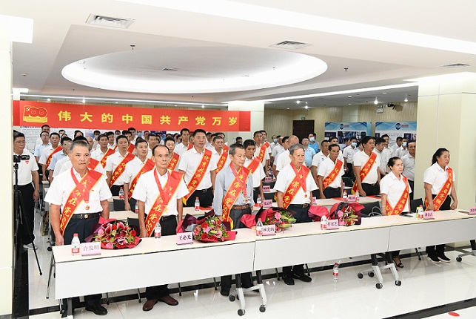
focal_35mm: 34
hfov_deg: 55.8
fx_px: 450
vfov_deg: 39.0
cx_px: 238
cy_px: 160
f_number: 10
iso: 5600
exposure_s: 1/60
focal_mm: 34
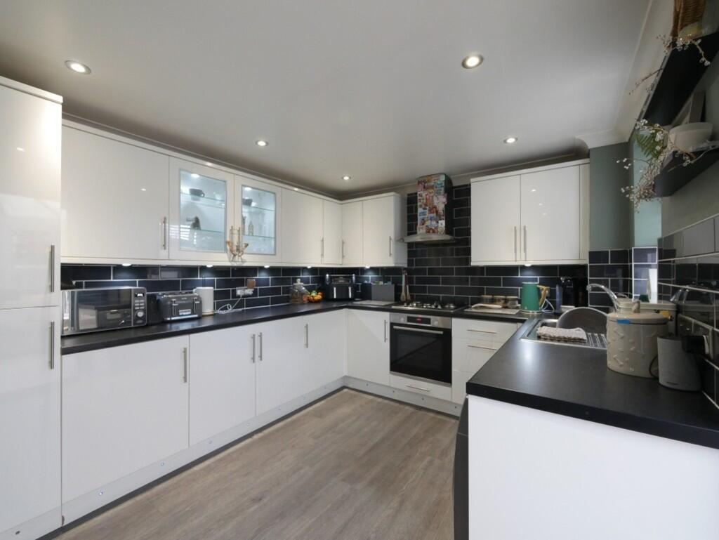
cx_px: 360
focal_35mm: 14
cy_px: 270
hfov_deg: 102.0
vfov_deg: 85.7
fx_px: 291
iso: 1000
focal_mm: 7
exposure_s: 1/60
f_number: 4
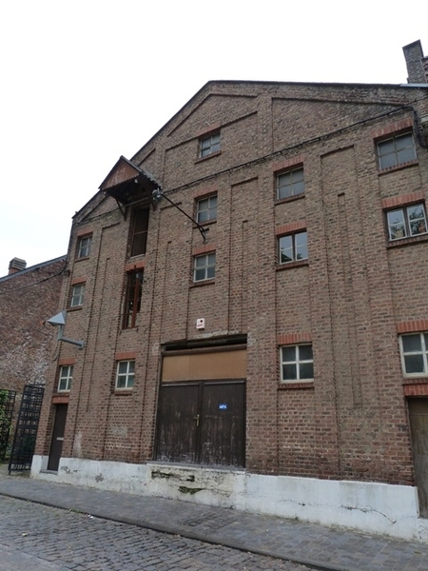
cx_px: 214
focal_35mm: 25
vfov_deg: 69.4
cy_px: 286
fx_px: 412
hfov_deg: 54.9
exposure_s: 1/250
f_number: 5
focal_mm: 4.5
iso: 125
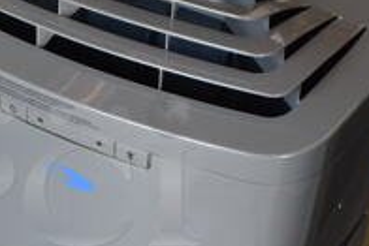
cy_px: 192
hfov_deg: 23.7
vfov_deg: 16.2
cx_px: 60
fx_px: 862
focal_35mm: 84
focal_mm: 18
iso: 400
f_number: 7.1
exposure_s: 1/60
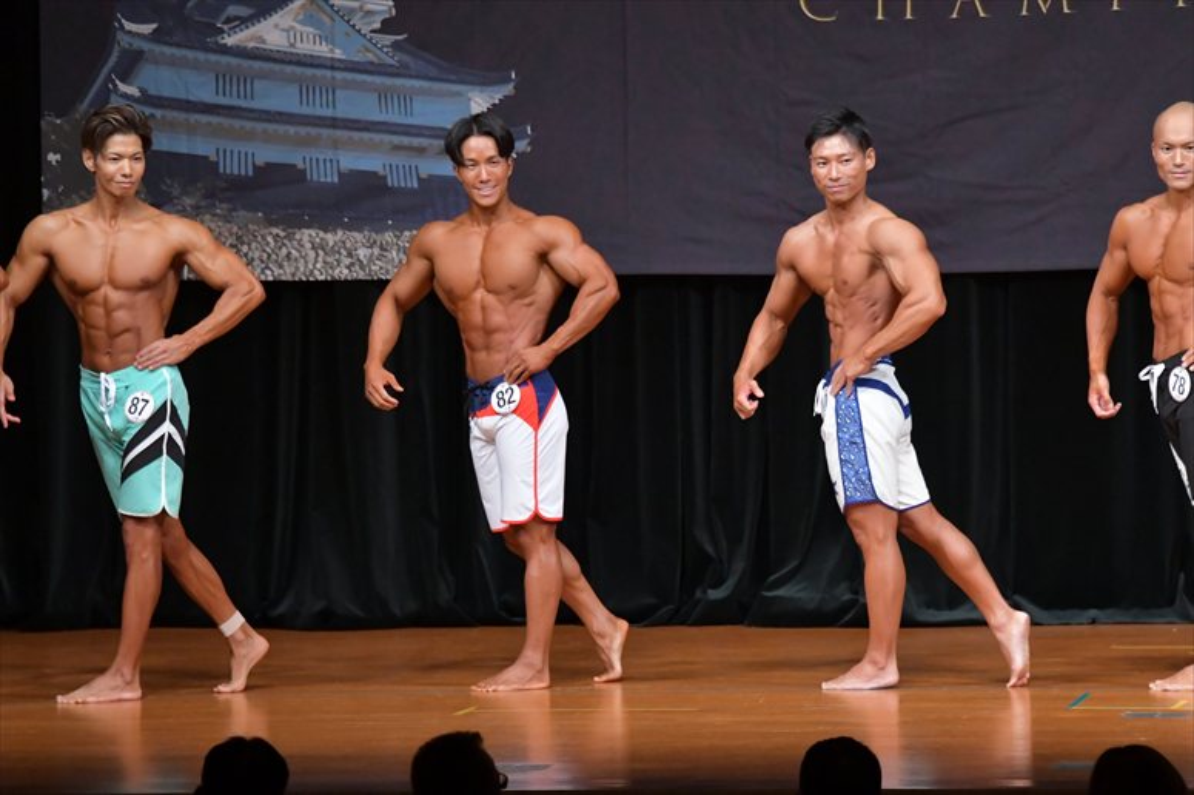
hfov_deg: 8.1
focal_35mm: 255
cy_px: 398
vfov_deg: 5.4
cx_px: 597
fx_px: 8453
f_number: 5.6
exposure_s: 1/400
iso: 5000
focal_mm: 170
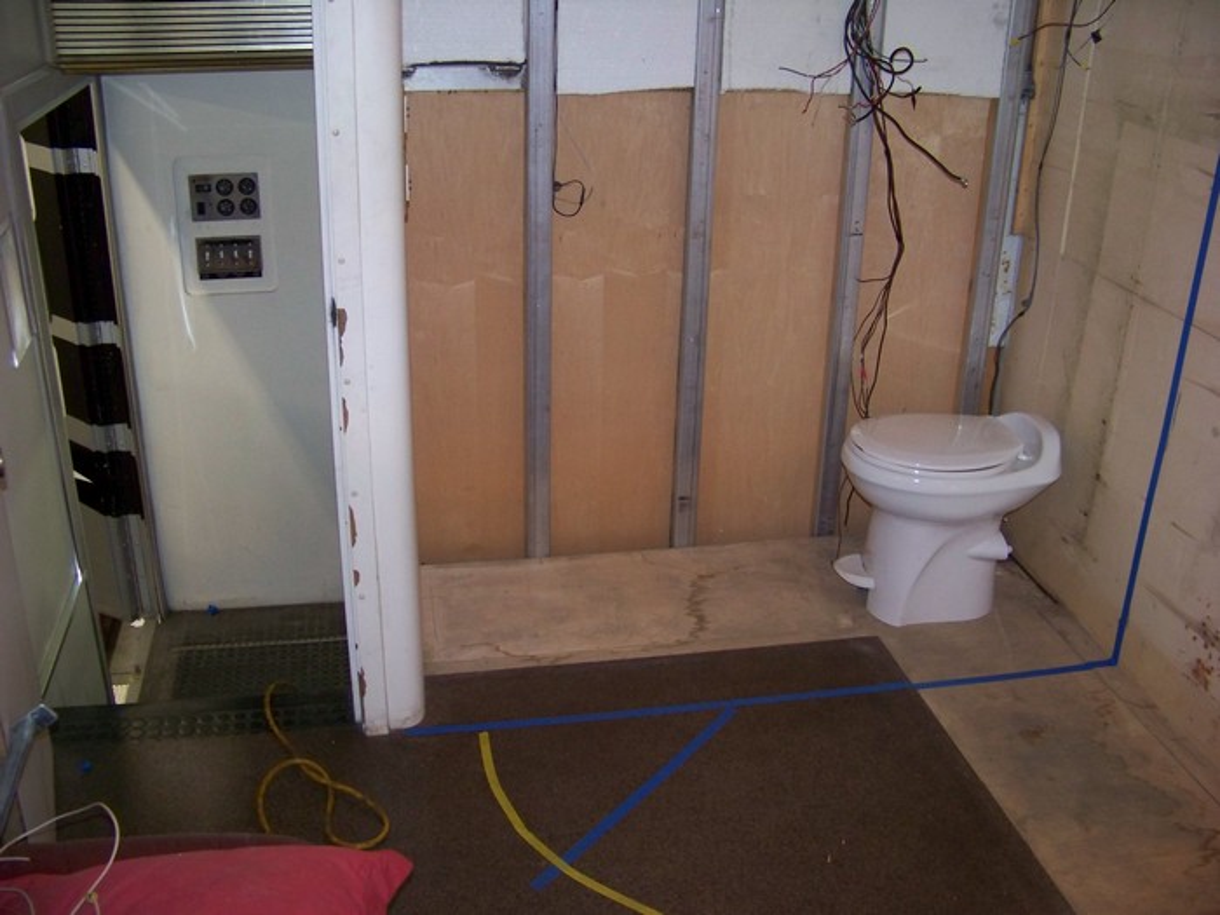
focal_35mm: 36
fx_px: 1269
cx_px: 610
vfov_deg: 39.7
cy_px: 458
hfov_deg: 51.4
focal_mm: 5.85
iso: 200
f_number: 2.8
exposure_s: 1/30
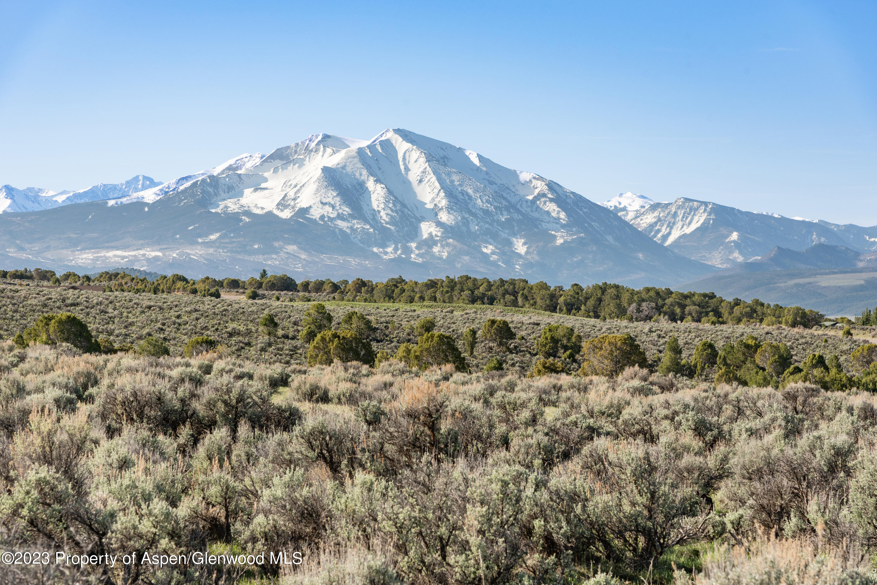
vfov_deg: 14.4
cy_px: 292
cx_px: 438
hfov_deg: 21.5
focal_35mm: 95
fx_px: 2315
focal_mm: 95
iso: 100
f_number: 8
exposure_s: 1/400
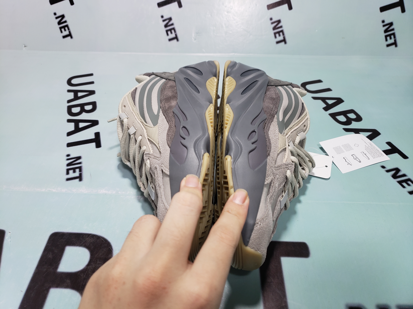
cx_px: 206
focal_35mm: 26
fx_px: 310
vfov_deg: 53.1
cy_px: 154
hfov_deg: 67.3
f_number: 1.5
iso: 80
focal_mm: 4.3
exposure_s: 1/100
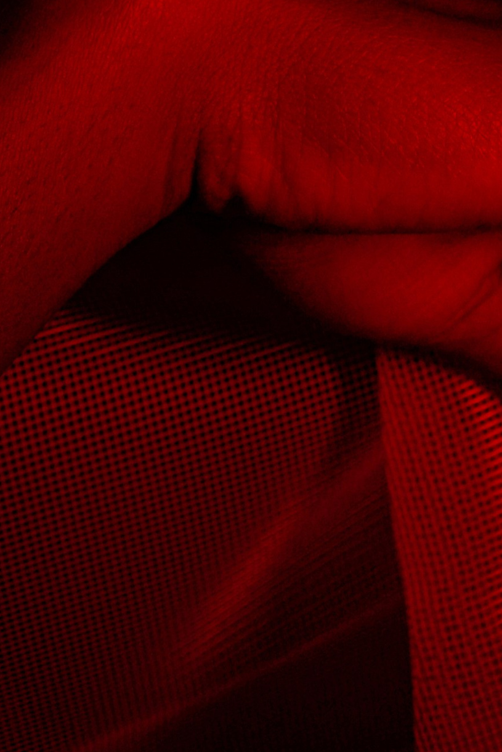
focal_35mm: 110
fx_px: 2299
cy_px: -424
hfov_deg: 12.3
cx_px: 485
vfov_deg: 16.6
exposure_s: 1/100
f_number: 9
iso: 800
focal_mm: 35
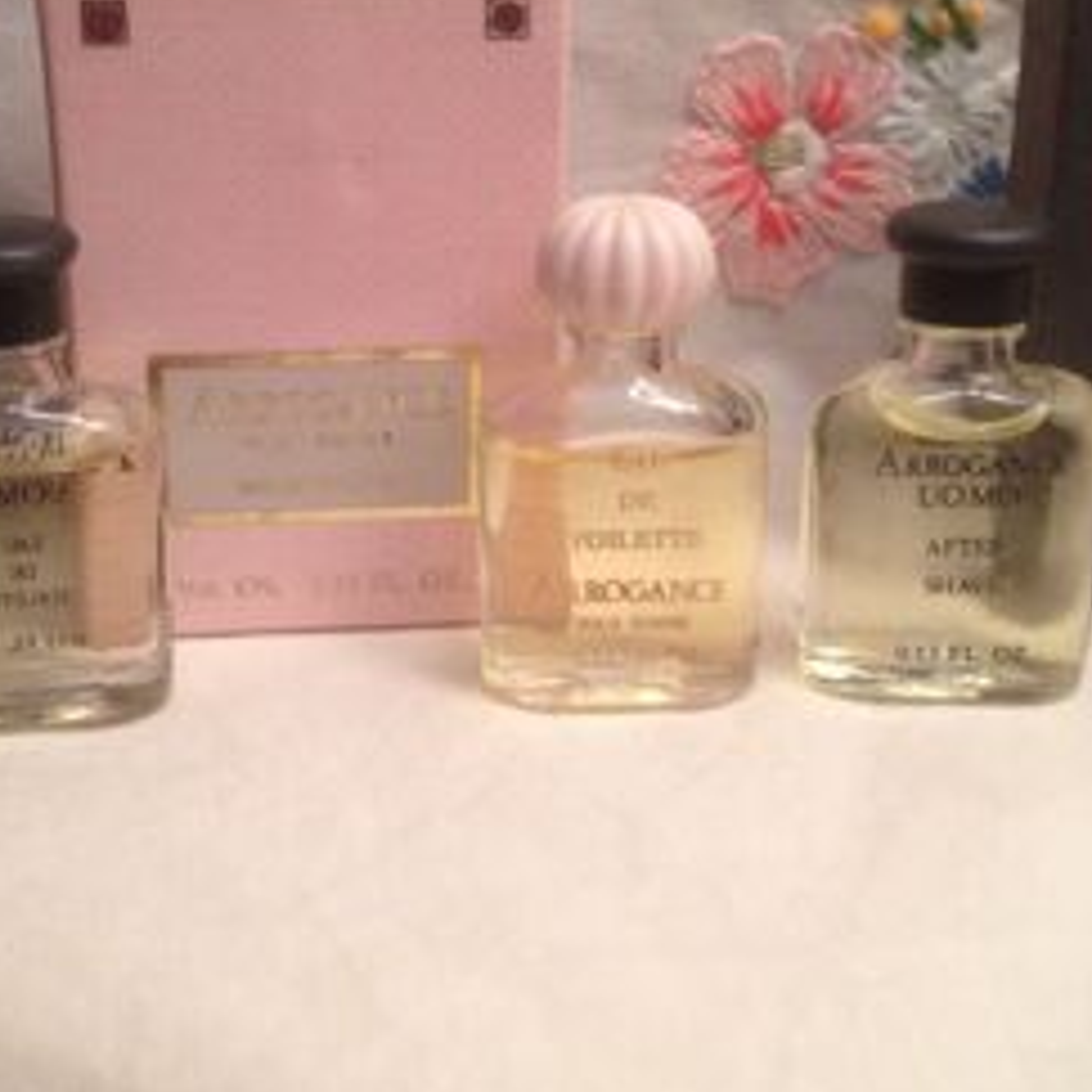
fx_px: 2177
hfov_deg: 28.1
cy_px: 485
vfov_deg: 28.1
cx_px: 409
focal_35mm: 61
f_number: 2.4
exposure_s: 1/20
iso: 160
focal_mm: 4.28
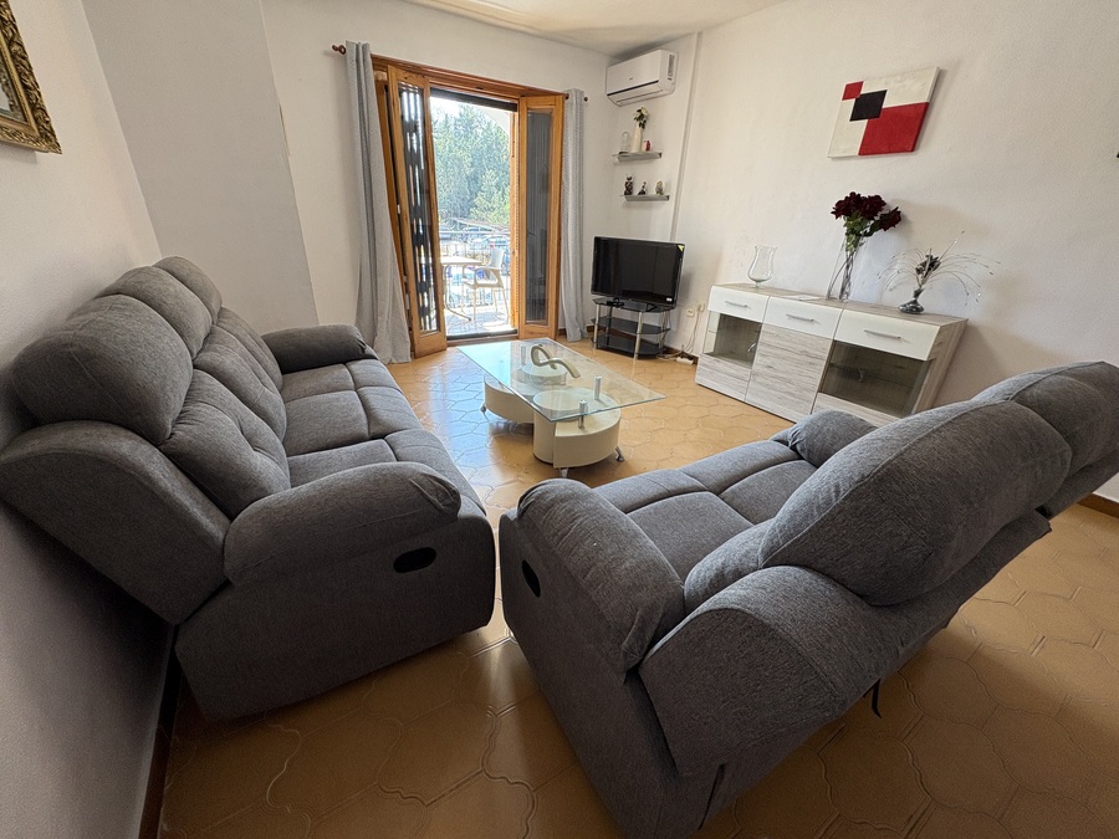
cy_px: 420
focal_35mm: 14
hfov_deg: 102.1
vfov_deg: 85.7
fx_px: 453
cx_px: 560
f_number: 2.2
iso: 80
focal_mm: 2.22
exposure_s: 1/100
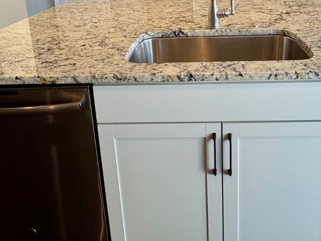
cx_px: 198
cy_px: 11
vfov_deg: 39.9
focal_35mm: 32
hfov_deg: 56.2
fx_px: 297
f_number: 2.2
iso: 160
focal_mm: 2.22
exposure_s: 1/120
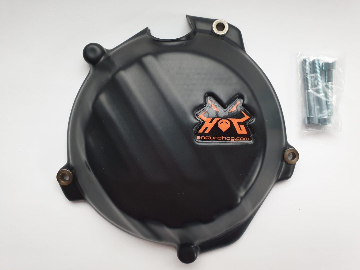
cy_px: 135
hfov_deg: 67.3
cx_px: 180
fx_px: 270
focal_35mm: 26
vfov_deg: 53.1
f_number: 2.4
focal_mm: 4.3
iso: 160
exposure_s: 1/50
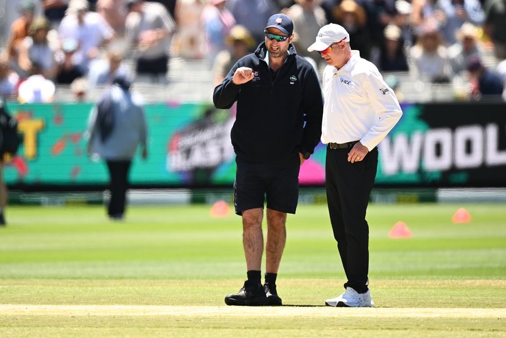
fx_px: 8433
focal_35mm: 600
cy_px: 169
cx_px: 253
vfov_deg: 2.3
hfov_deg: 3.4
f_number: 4
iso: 500
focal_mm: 600
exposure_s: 1/1905
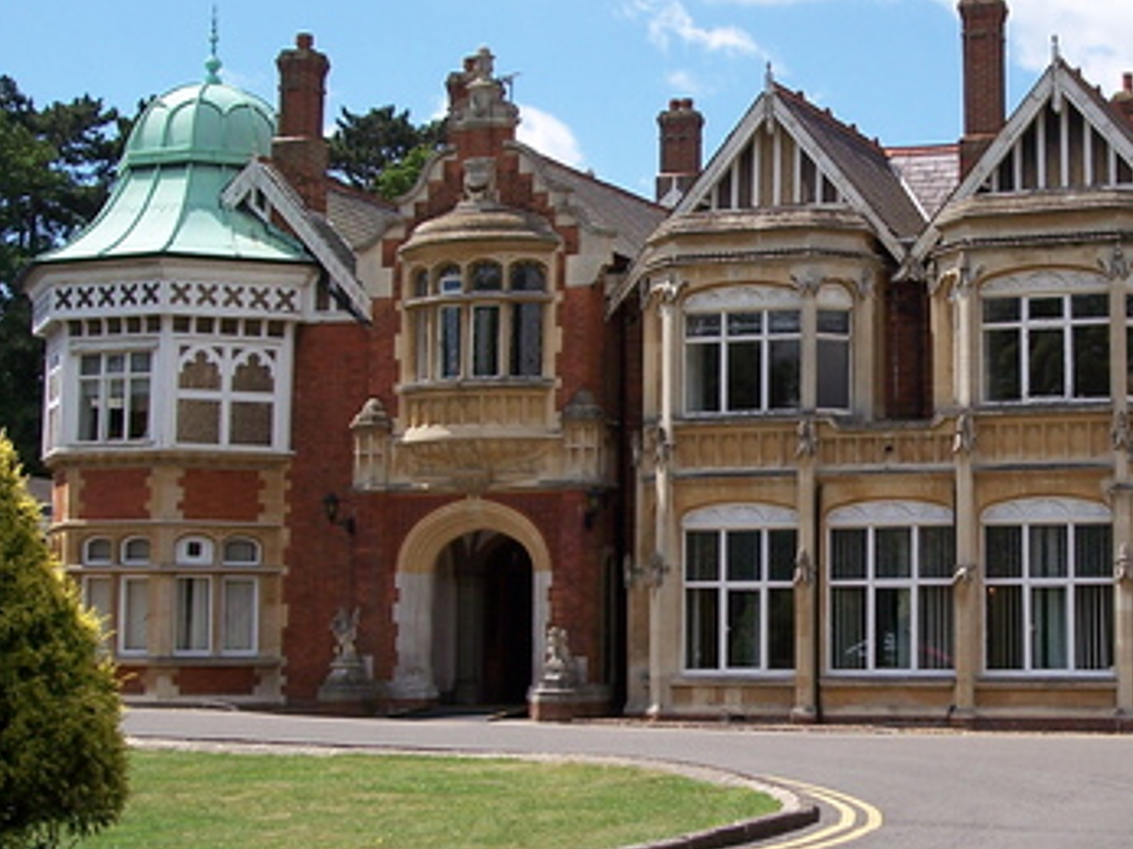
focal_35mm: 72
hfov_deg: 26.7
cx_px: 865
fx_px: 2356
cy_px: 300
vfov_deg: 20.4
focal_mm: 8
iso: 100
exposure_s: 1/750
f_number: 4
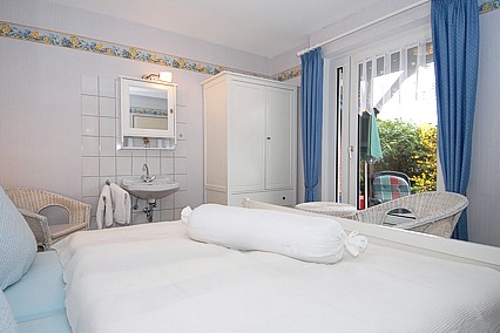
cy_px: 175
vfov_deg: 64.5
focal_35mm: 19
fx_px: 264
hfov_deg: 86.9
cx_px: 244
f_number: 4.5
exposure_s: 1/80
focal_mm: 12
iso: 400
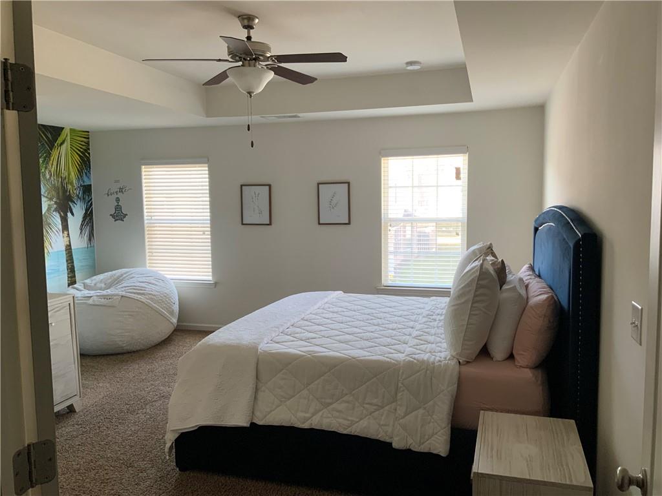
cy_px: 248
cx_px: 331
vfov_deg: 48.2
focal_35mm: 29
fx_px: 555
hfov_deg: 61.7
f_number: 1.8
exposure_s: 1/60
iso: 80
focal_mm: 3
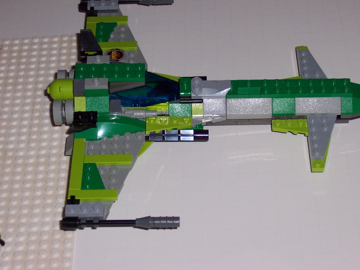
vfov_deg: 13.0
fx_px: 1186
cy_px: 135
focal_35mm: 114
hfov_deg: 17.3
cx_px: 180
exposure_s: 1/90
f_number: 4.8
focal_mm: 17.6
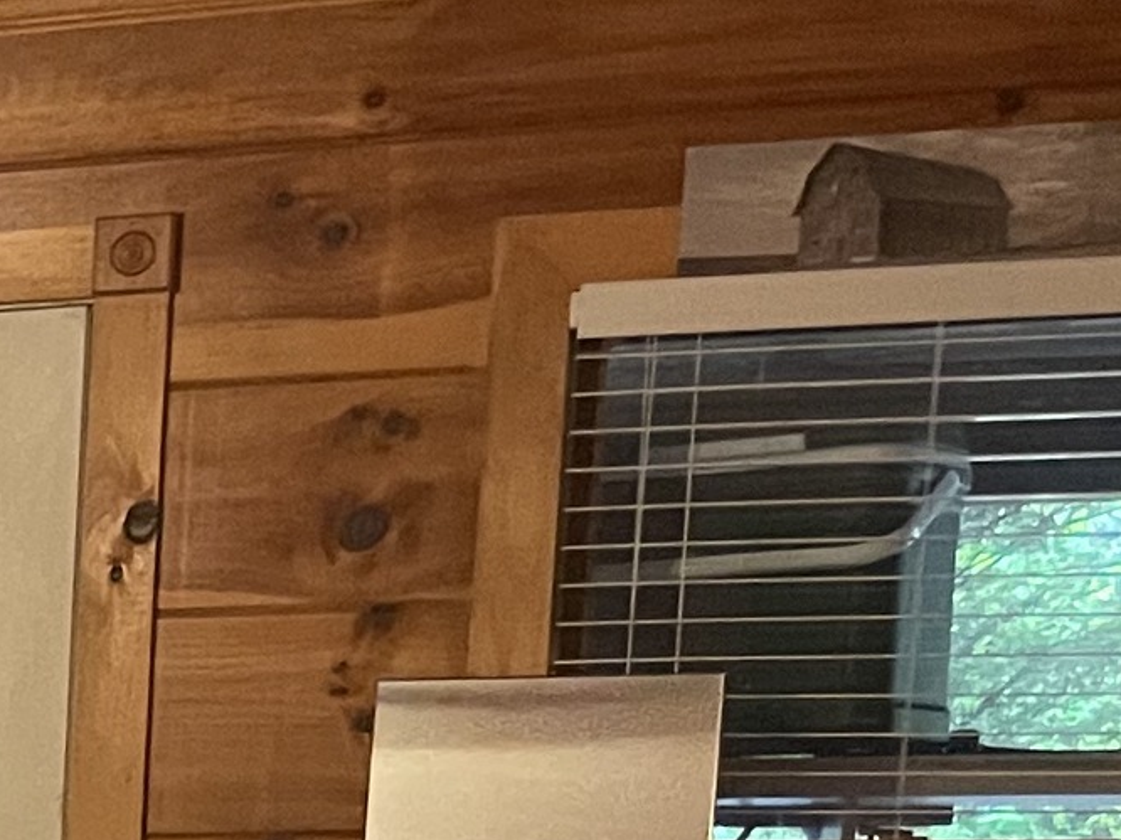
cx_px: -1247
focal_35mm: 120
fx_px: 3885
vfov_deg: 11.4
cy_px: 1522
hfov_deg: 13.6
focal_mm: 4.2
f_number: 1.6
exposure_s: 1/30
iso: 500
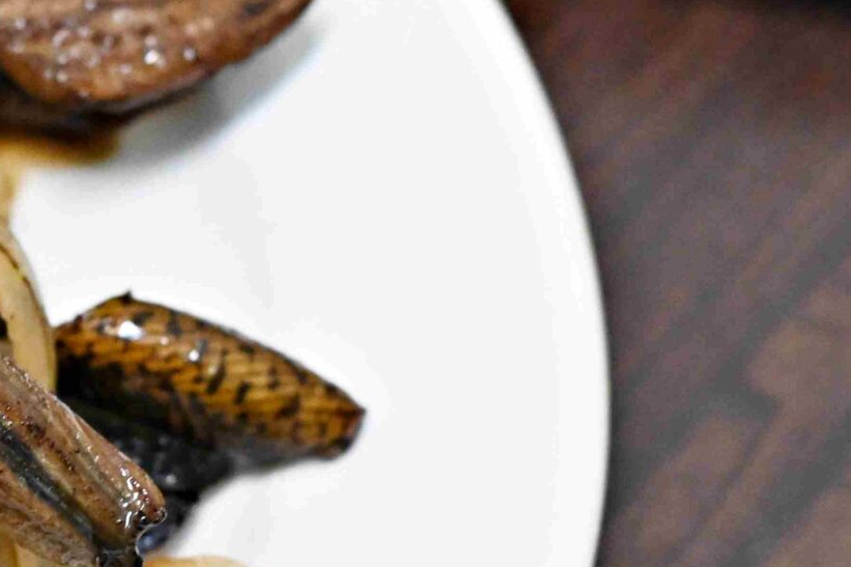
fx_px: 5530
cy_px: 402
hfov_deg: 8.6
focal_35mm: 234
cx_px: -356
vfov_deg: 5.9
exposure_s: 1/200
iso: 2200
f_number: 3.2
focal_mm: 50
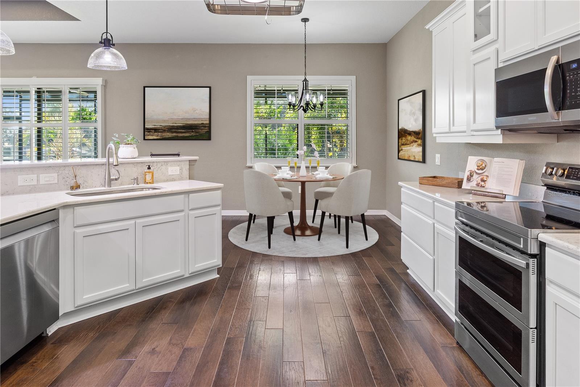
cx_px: 290
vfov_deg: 59.5
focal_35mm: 21
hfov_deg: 81.2
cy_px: 194
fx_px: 338
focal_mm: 14
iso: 320
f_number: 10
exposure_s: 1/2
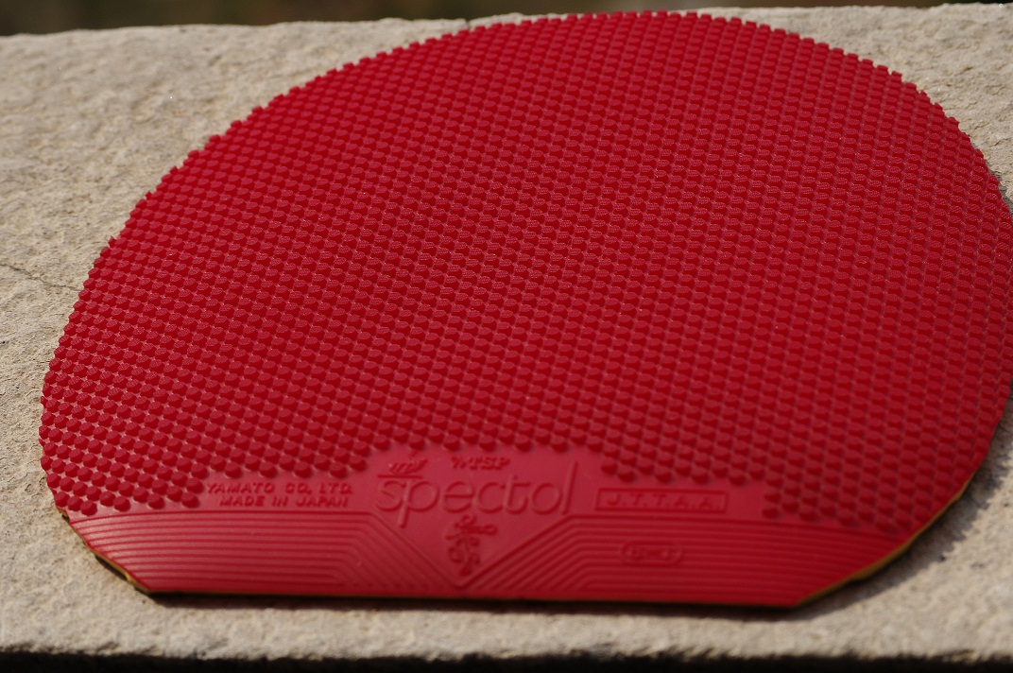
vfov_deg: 13.0
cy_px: 336
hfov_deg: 19.5
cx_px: 506
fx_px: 2951
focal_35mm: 105
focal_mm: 70
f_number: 10
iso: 200
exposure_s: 1/250
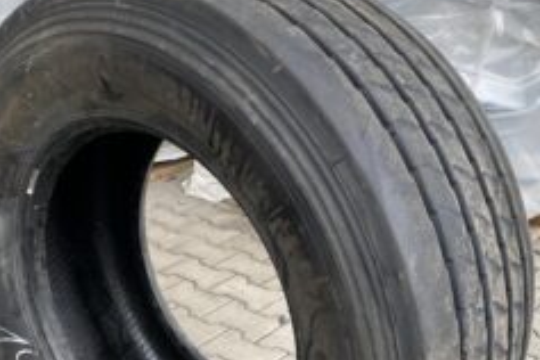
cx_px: 232
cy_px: 295
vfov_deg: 26.9
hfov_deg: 40.3
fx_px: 735
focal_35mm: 49
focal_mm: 4.25
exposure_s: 1/100
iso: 100
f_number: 1.8
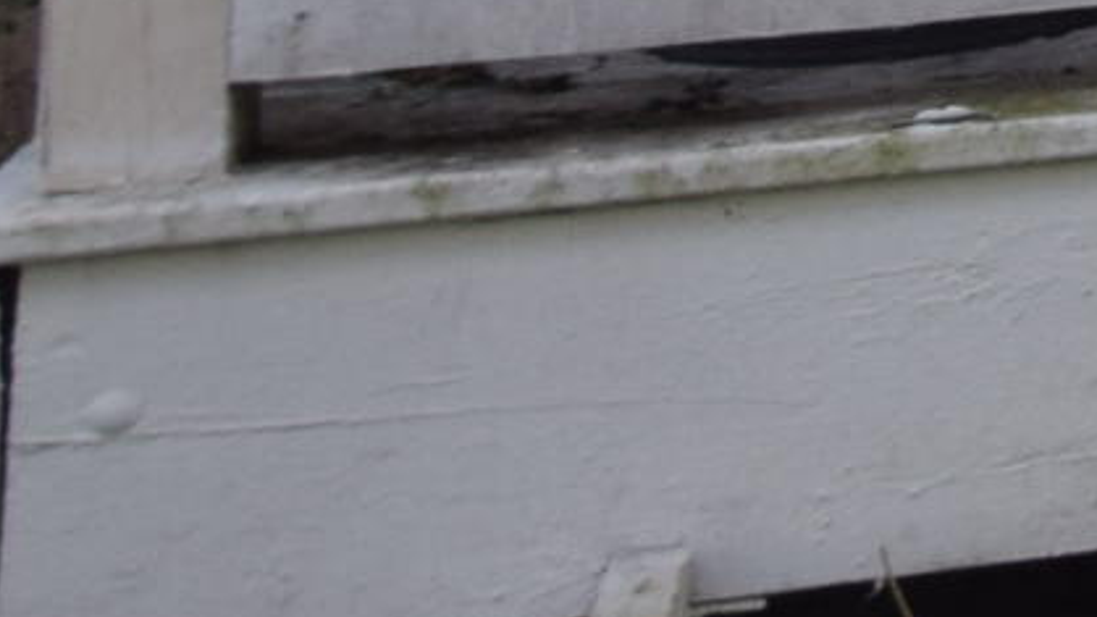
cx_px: 3412
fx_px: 3926
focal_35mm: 135
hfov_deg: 10.5
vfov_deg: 7.4
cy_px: -1486
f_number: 7.1
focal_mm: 12
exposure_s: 1/200
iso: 400
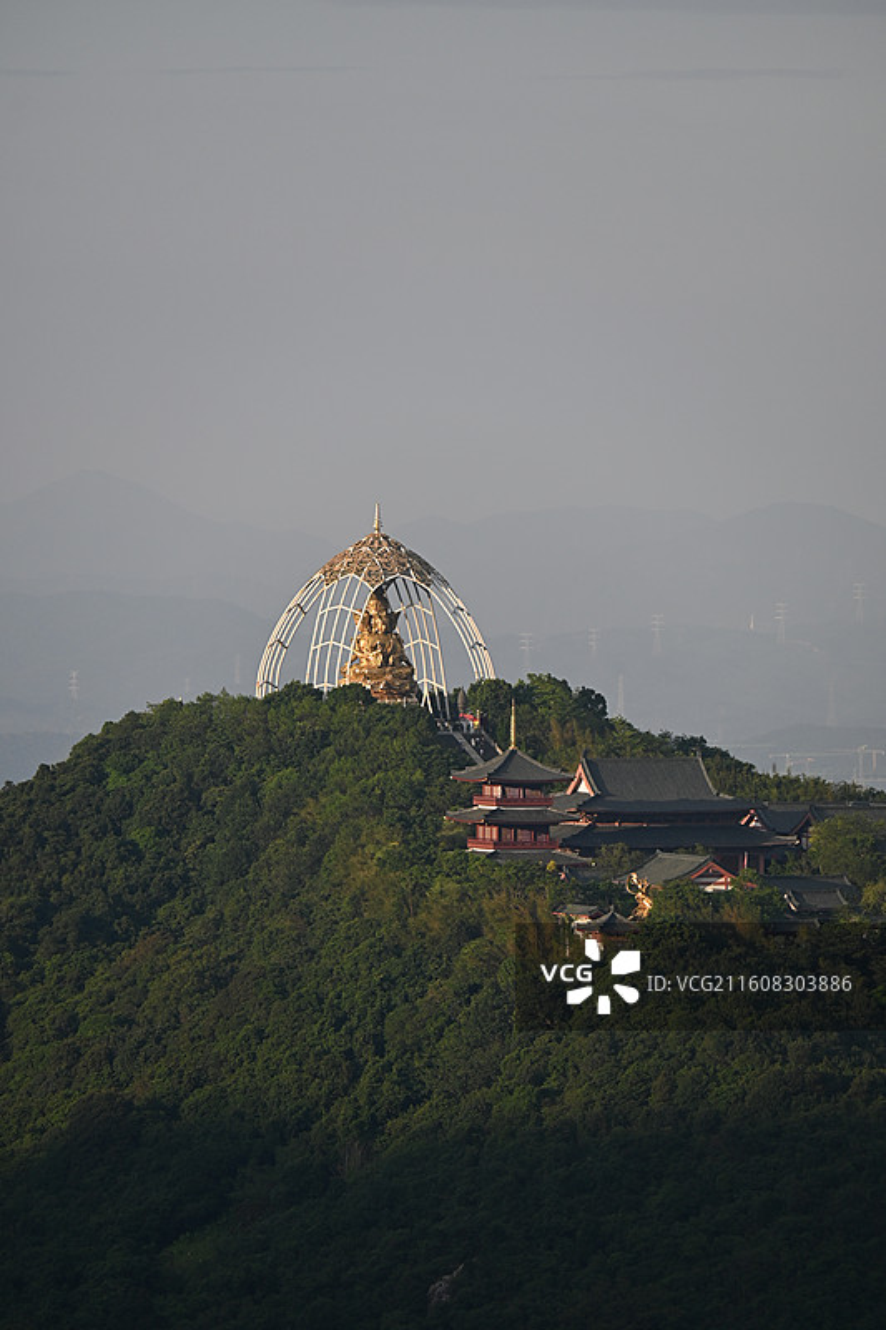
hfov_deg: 5.0
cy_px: 665
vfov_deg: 7.4
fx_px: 10248
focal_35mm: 278
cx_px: 443
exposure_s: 1/500
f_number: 5.6
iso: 125
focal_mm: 185
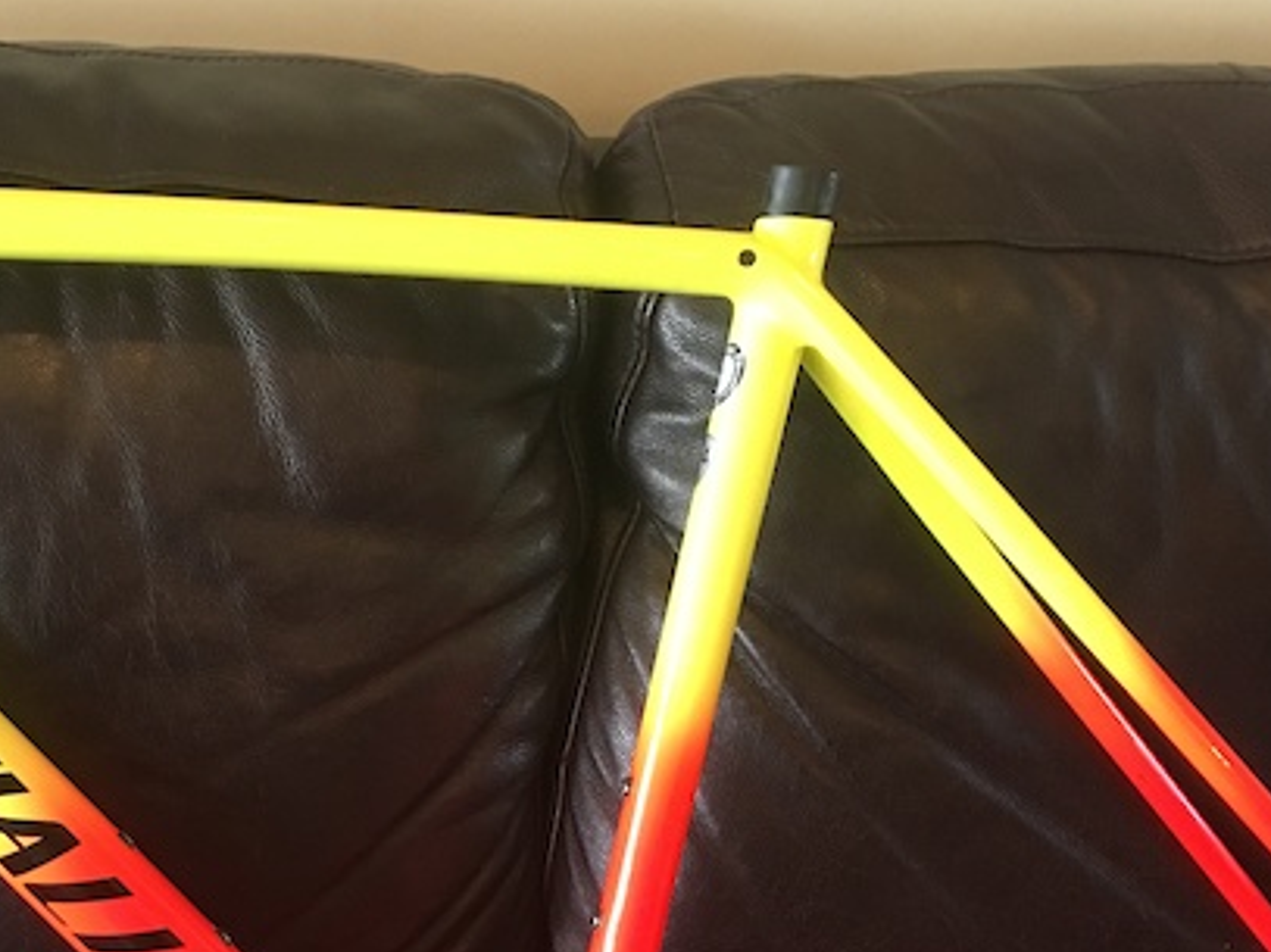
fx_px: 2092
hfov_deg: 32.9
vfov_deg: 24.7
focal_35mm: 57
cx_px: 269
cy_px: 902
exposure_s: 1/30
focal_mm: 4.15
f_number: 2.2
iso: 160
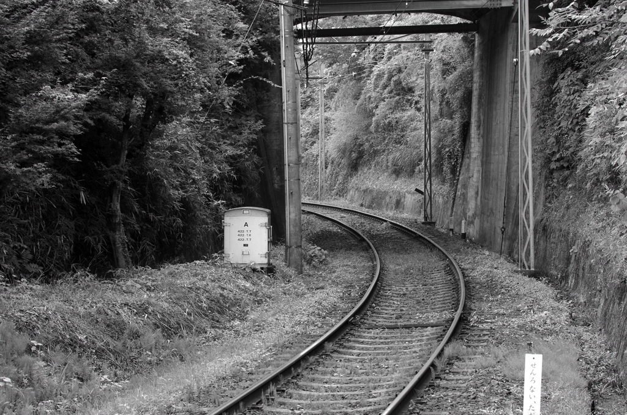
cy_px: 208
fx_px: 1825
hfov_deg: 19.5
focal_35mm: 105
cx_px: 314
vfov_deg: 13.0
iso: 800
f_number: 7.1
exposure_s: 1/125
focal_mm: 70
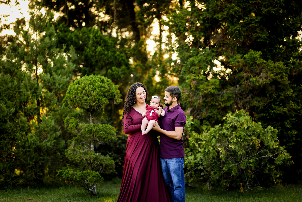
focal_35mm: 85
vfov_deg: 16.1
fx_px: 713
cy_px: 101
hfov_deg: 23.9
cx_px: 151
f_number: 1.4
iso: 100
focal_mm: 85
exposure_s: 1/250
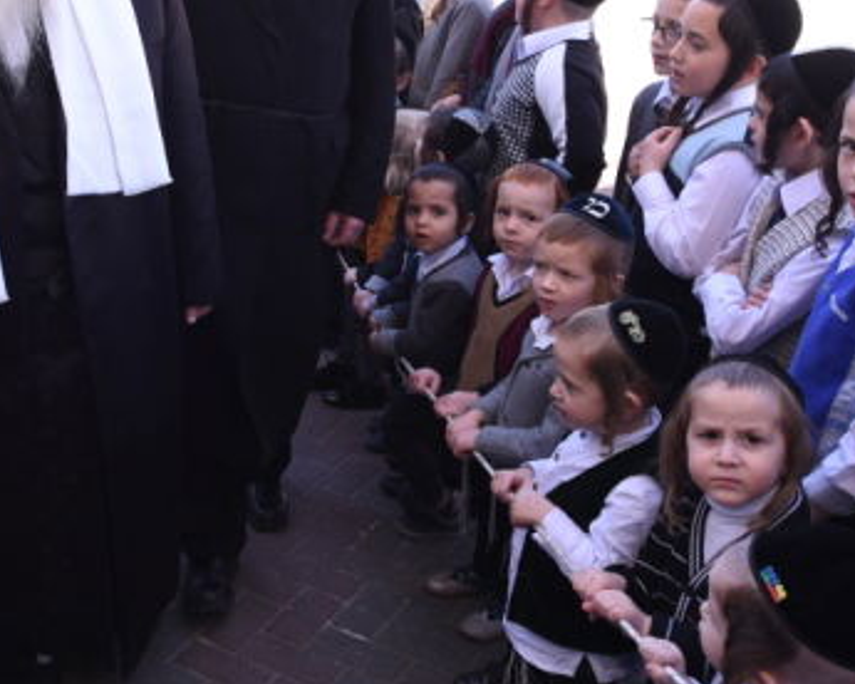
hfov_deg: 33.6
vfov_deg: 28.4
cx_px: 97
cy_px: 229
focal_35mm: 53
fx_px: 1341
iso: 250
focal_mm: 19
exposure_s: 1/160
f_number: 5.6
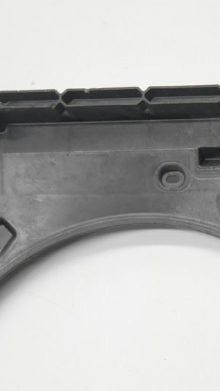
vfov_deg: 32.6
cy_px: 254
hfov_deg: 16.6
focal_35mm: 64
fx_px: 664
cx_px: 355
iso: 200
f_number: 4
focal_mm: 12
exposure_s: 1/160
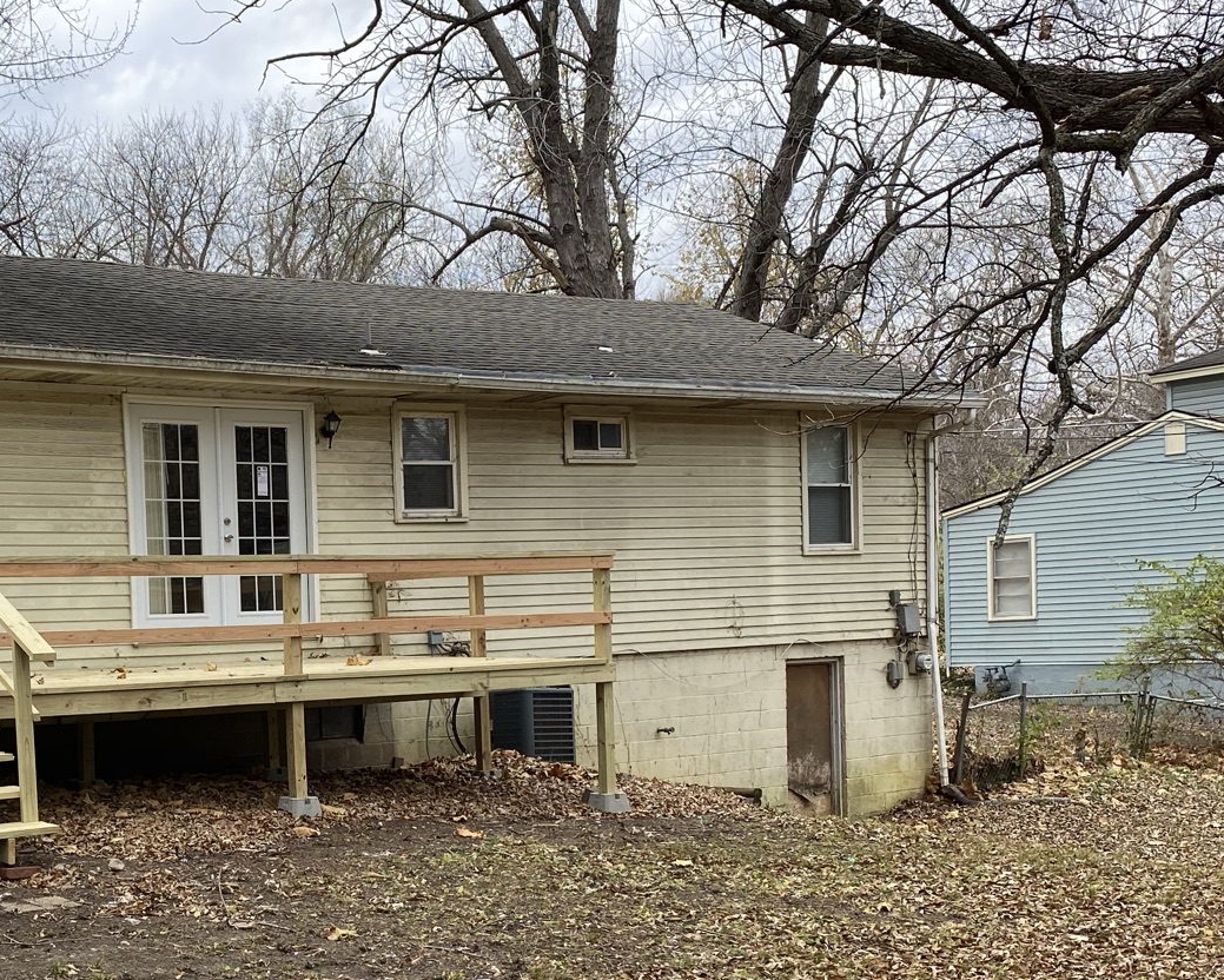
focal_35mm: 50
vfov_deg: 29.8
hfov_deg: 36.2
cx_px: 263
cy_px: 733
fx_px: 1812
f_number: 1.8
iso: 32
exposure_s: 1/454
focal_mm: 4.25
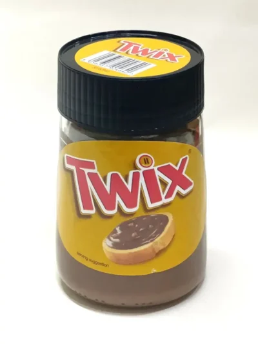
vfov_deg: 73.9
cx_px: 129
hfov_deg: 59.0
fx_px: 228
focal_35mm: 23
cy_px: 172
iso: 800
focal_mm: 6.14
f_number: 1.6
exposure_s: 1/100
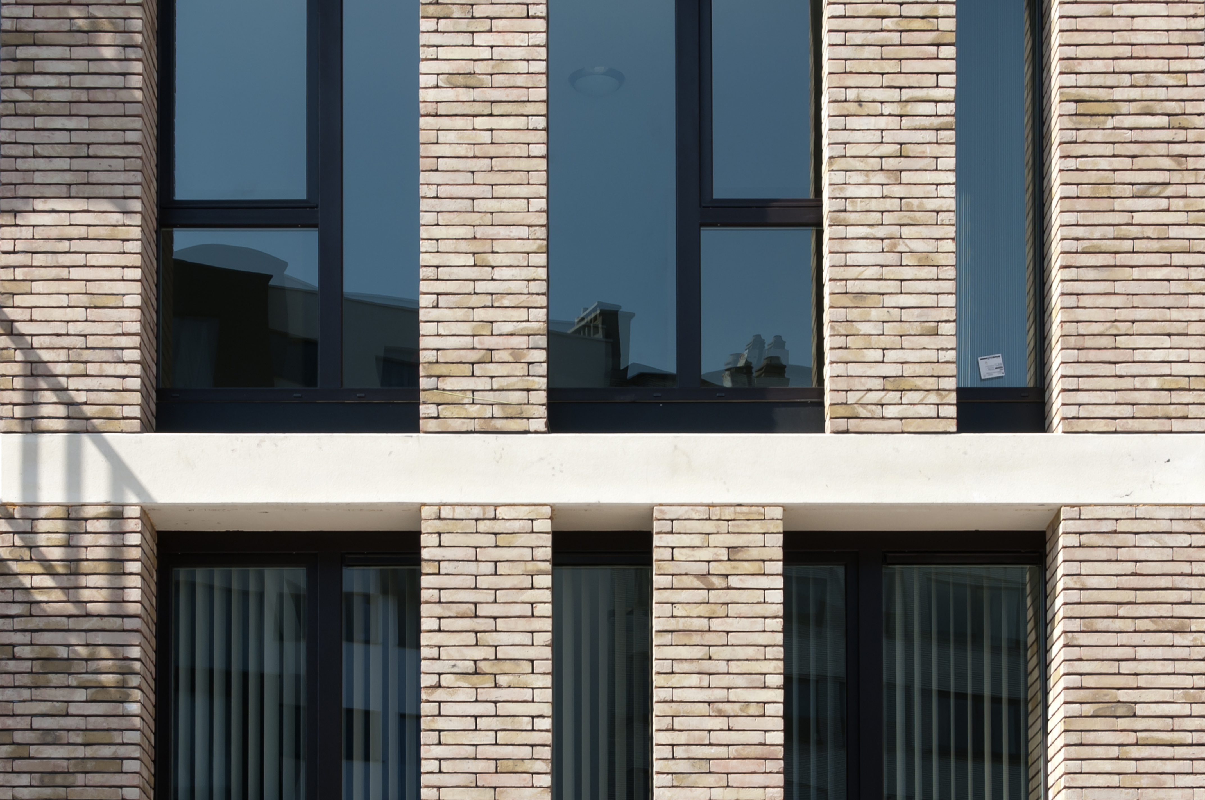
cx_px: 602
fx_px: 1555
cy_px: 400
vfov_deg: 28.9
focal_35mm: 46
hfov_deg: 42.4
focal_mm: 31
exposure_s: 1/100
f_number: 9
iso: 100
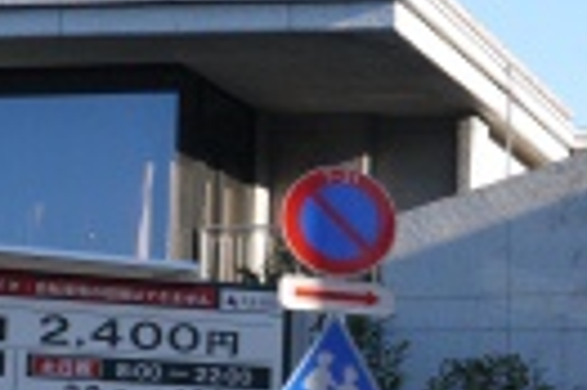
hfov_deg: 15.2
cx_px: 977
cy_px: 502
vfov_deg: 11.0
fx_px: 1971
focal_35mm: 121
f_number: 6.3
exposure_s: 1/250
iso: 160
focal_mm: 17
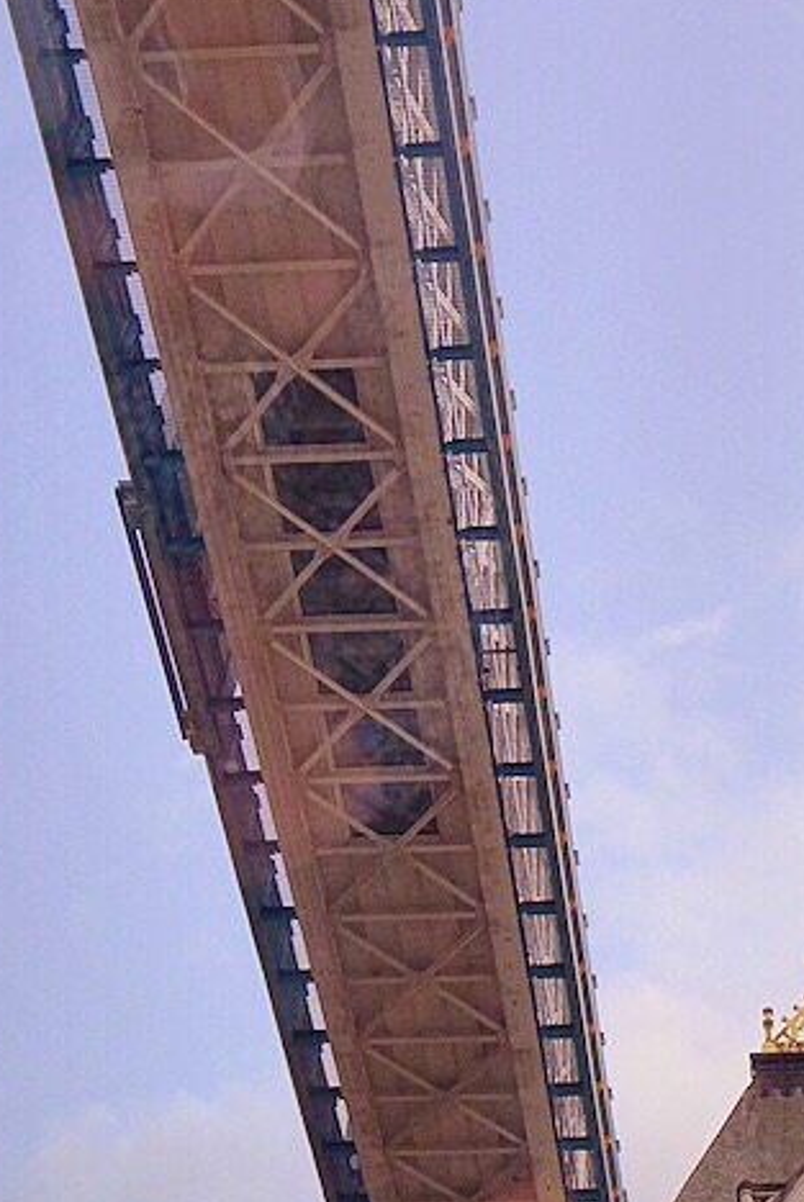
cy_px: 453
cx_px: 701
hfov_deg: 20.9
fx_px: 2139
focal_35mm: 64
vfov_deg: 31.3
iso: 125
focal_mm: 4.7
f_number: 2.8
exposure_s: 1/160
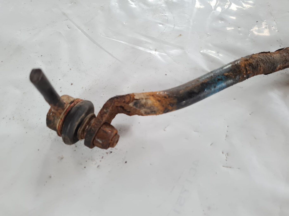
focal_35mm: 26
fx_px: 217
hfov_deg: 67.3
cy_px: 108
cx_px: 144
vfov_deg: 53.1
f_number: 1.8
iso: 160
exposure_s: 1/100
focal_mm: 5.4
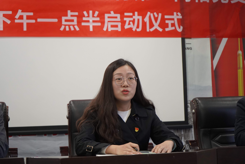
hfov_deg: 29.2
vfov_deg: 19.7
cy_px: 82
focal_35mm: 69
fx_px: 470
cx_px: 122
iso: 4000
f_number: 5.6
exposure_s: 1/160
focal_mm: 69
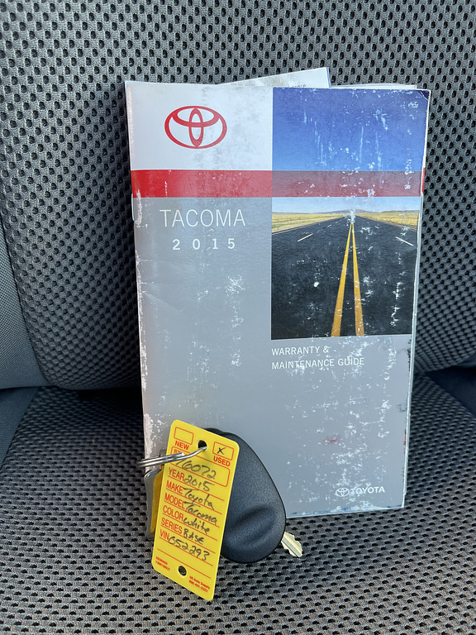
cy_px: 318
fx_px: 458
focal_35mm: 25
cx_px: 238
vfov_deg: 69.4
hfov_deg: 54.9
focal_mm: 5.1
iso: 50
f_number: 1.6
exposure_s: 1/121
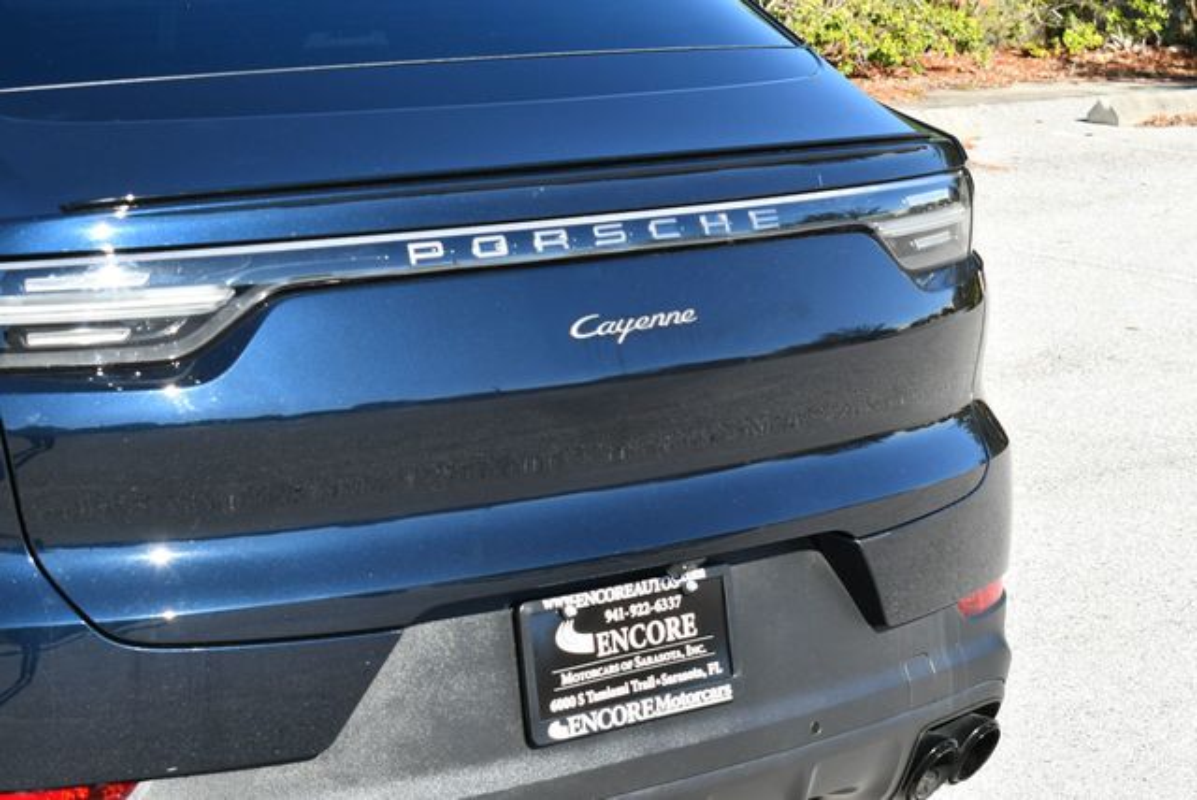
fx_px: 3195
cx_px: 598
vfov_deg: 14.3
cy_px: 400
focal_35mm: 96
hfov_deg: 21.2
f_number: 7.1
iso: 200
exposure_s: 1/250
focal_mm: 48
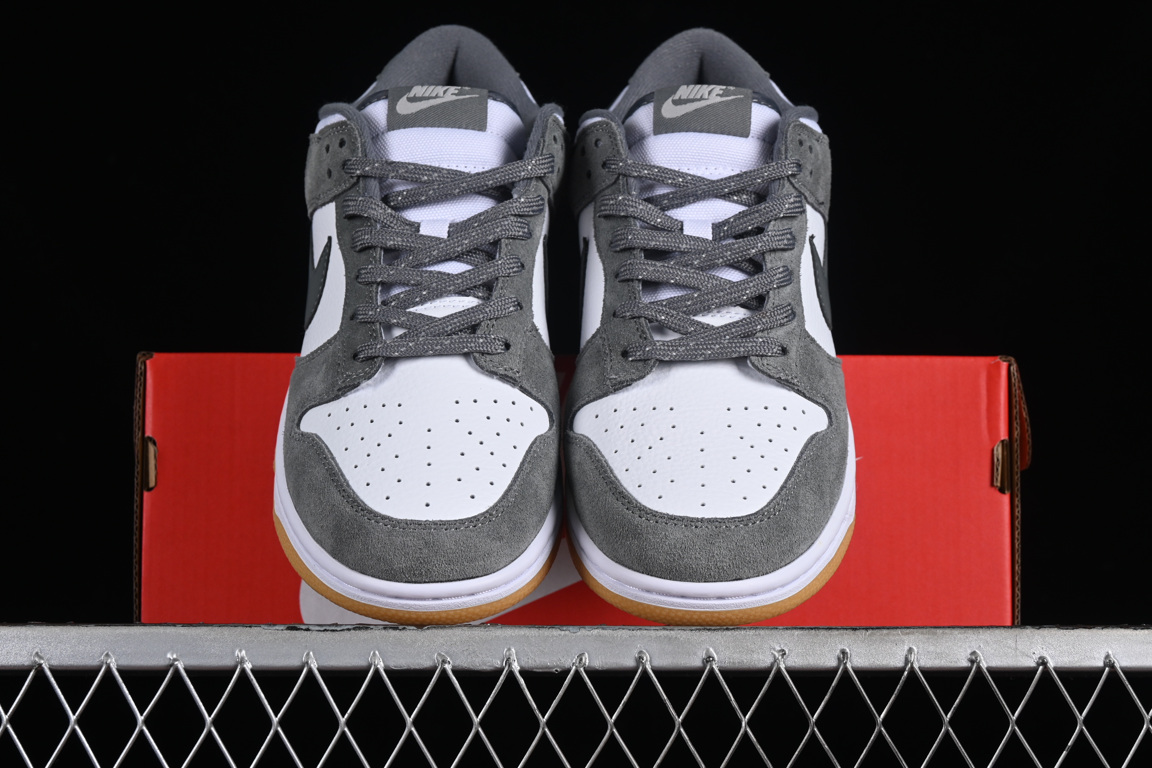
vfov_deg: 18.0
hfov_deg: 26.6
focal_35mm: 76
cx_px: 575
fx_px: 2432
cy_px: 389
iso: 160
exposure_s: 1/80
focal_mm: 50
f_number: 8
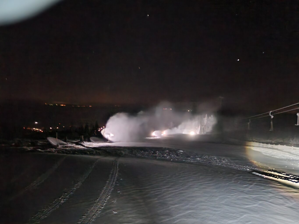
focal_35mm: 23
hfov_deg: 73.9
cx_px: 150
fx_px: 199
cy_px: 112
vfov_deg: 58.9
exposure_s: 1/10
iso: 3200
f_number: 1.8
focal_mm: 5.4
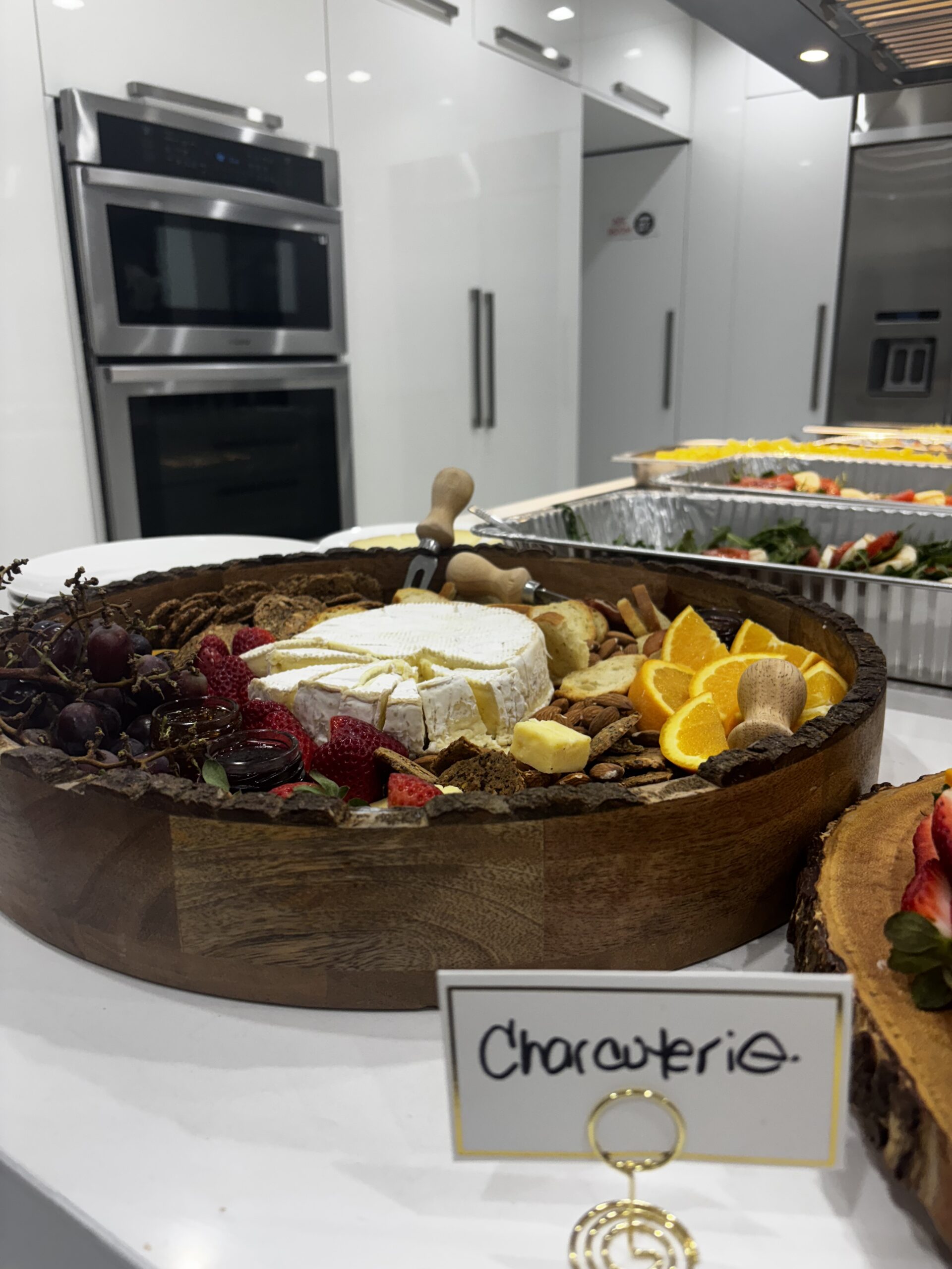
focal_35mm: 26
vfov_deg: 67.3
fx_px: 953
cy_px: 634
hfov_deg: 53.1
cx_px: 476
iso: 100
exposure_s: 1/120
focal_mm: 5.96
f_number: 1.6
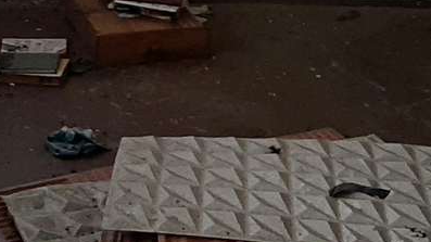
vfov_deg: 10.4
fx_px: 1222
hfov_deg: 19.7
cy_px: -244
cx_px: 72
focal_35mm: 107
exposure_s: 1/33
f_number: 1.7
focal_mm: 3.93
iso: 200
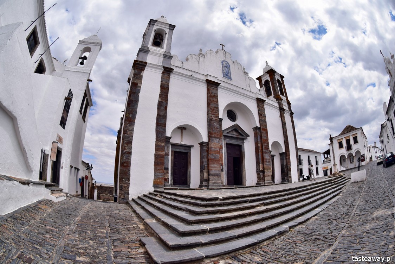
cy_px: 132
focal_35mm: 16
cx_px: 198
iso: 200
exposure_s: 1/500
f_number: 11
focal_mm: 10.5
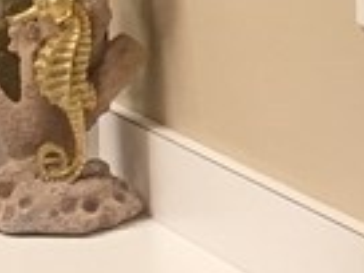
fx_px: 2292
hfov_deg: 8.9
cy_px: -46
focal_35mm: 218
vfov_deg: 6.8
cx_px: 503
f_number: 2.2
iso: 32
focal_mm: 4.15
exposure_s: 1/30
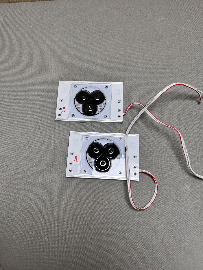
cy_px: 135
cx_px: 102
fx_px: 203
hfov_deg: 53.1
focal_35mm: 26
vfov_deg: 67.3
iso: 40
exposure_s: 1/153
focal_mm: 5.1
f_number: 1.6
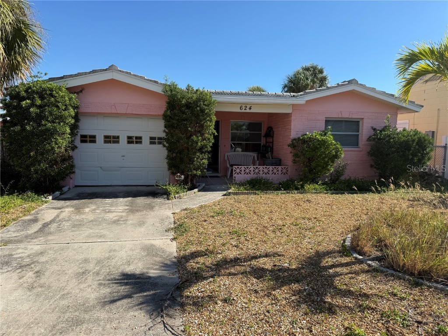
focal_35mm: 24
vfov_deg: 56.8
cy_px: 168
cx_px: 224
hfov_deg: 71.6
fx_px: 311
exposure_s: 1/3953
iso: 80
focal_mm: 6.76
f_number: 1.78
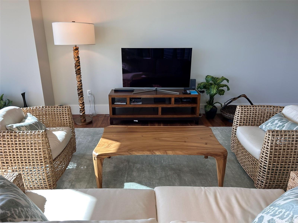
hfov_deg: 67.3
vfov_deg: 53.1
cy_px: 112
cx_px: 149
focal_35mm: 26
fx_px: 224
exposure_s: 1/126
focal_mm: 5.7
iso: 32
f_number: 1.5
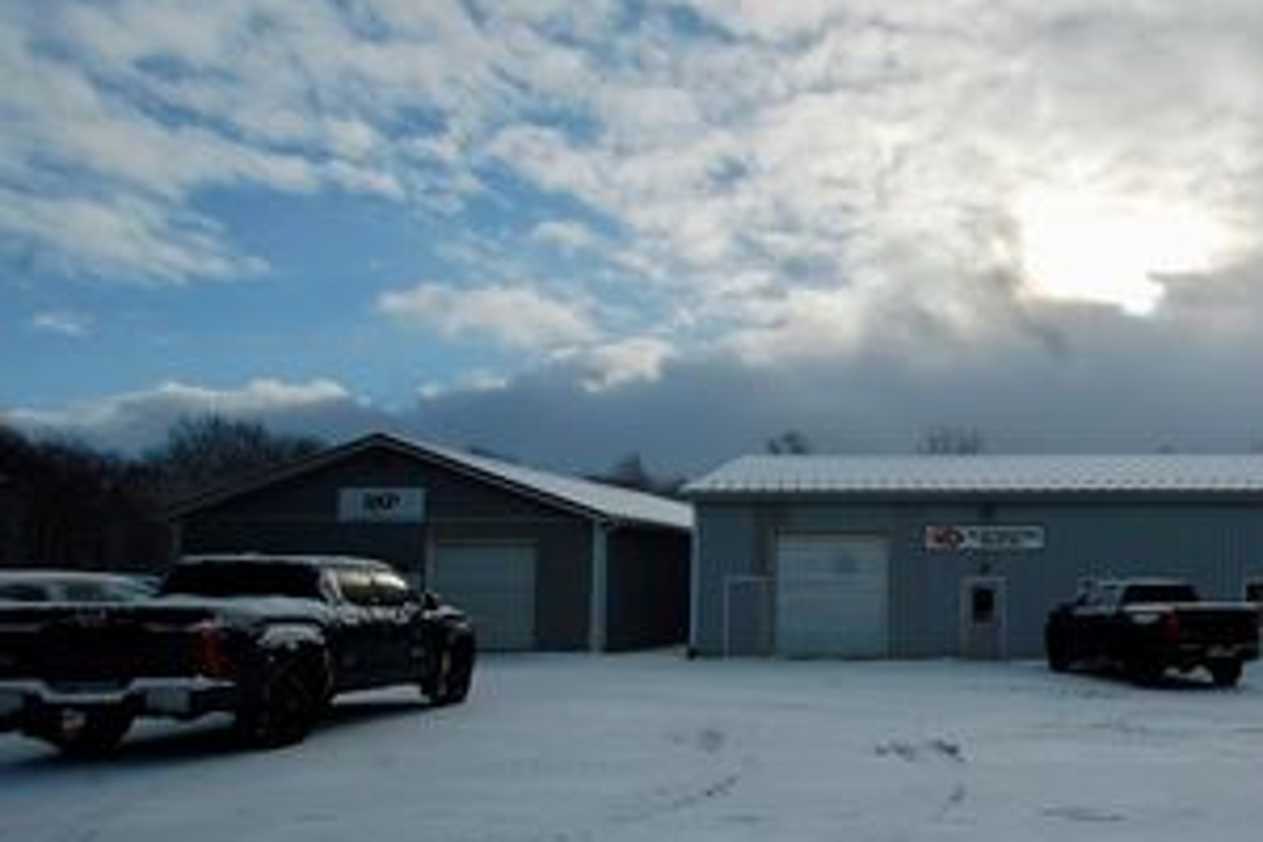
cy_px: 552
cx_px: 1019
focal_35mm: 25
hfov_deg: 64.8
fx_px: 877
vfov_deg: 50.5
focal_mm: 10
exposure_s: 1/1000
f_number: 8
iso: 200
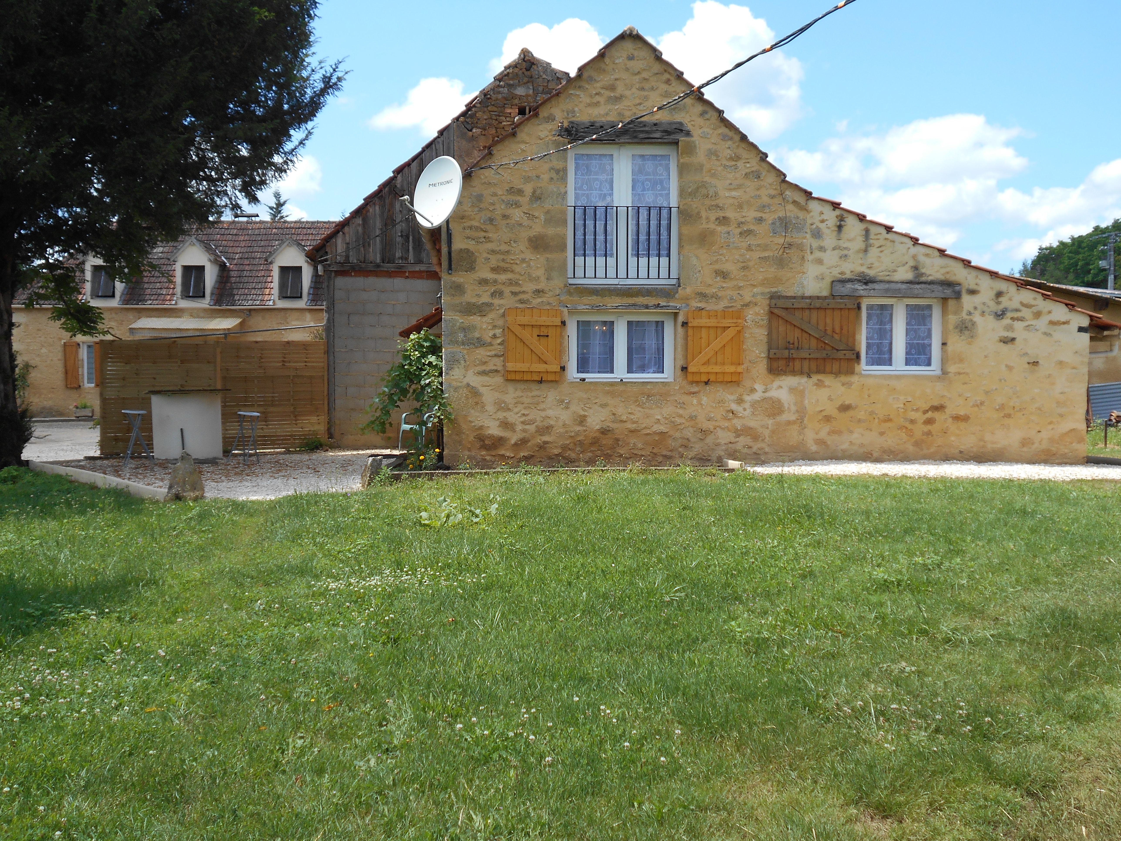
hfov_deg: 47.9
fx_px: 1263
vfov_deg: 36.8
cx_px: 560
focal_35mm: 39
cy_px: 420
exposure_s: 1/500
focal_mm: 6.7
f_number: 3.9
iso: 80
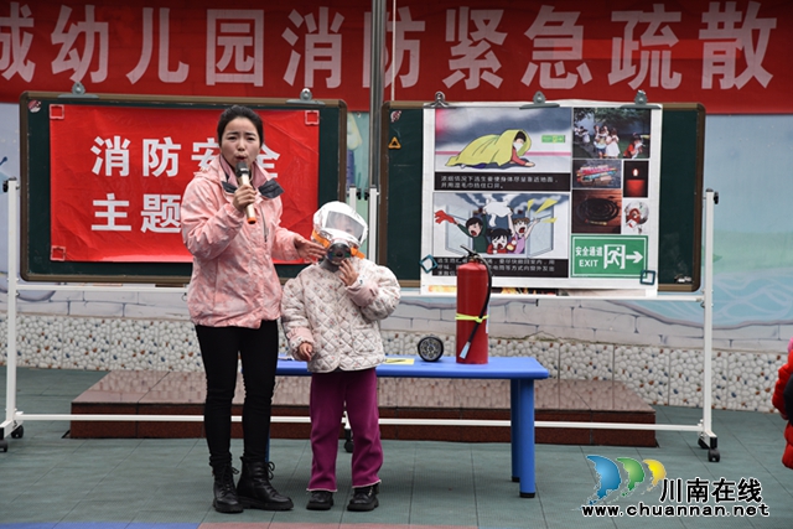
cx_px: 396
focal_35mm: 120
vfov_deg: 11.4
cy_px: 264
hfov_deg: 17.1
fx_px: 2644
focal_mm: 120
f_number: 7.1
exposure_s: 1/200
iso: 400
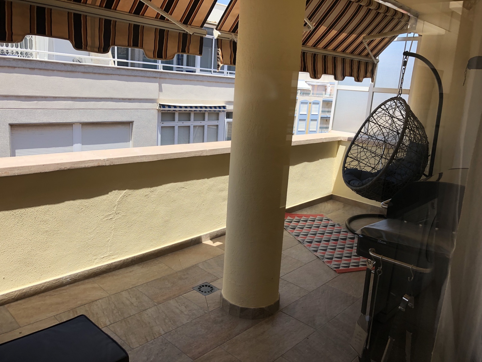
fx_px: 390
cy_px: 181
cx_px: 241
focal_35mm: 28
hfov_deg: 63.4
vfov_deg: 49.7
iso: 20
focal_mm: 3.99
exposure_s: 1/1043
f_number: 1.8
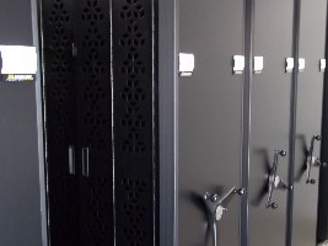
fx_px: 511
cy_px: 155
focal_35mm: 54
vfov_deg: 26.9
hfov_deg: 35.5
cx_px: 173
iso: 320
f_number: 3.1
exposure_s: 1/30
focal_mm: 6.5
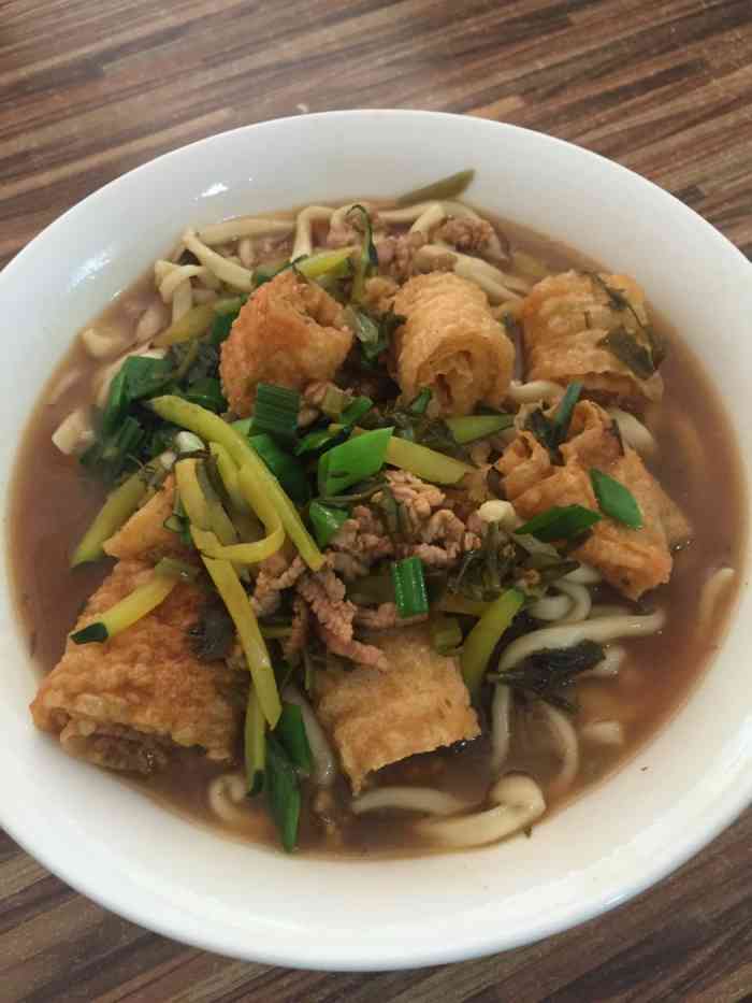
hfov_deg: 48.2
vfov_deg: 61.7
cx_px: 376
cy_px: 502
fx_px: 840
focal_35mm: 29
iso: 160
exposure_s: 1/33
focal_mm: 4.15
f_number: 2.2
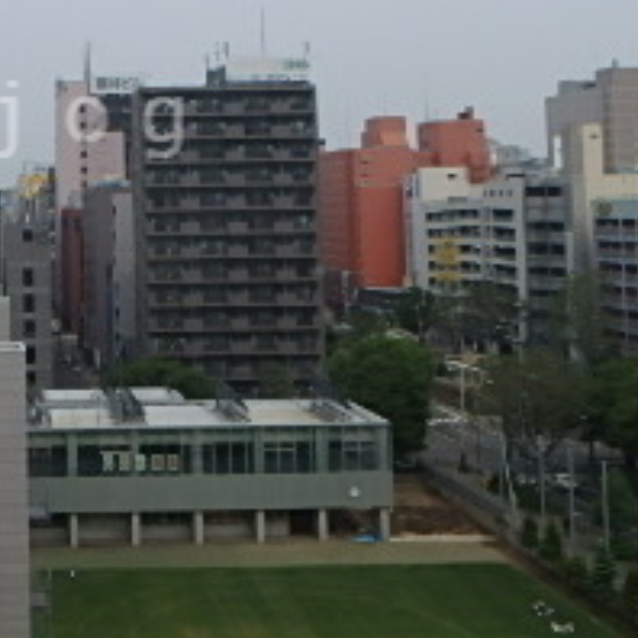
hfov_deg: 26.8
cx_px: -19
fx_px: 1251
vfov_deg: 28.0
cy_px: 119
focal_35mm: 60
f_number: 6
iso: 125
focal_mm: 3.7
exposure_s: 1/640
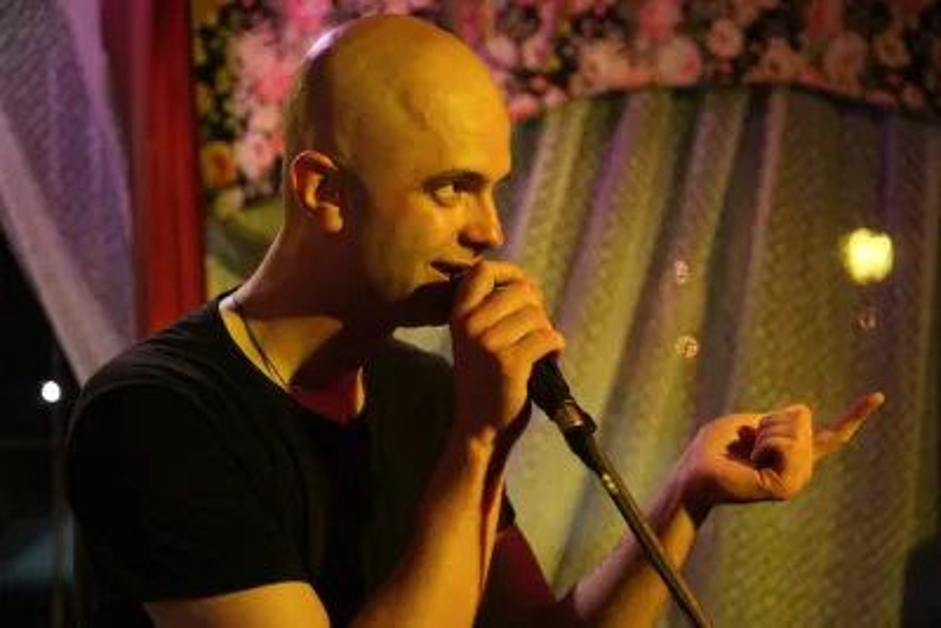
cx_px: 470
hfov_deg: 36.2
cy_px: 314
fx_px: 1438
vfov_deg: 24.6
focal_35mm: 55
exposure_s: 1/25
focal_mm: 55
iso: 1600
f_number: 2.8
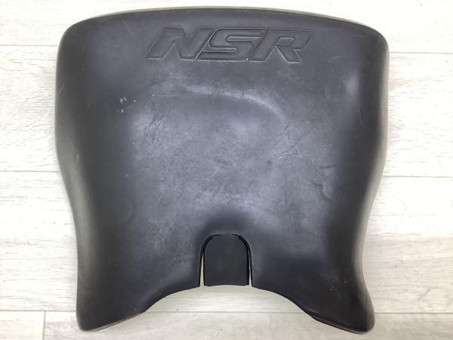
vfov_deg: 45.4
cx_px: 226
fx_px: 406
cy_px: 170
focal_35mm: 31
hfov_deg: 58.4
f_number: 2.4
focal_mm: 3.3
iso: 64
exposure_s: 1/60
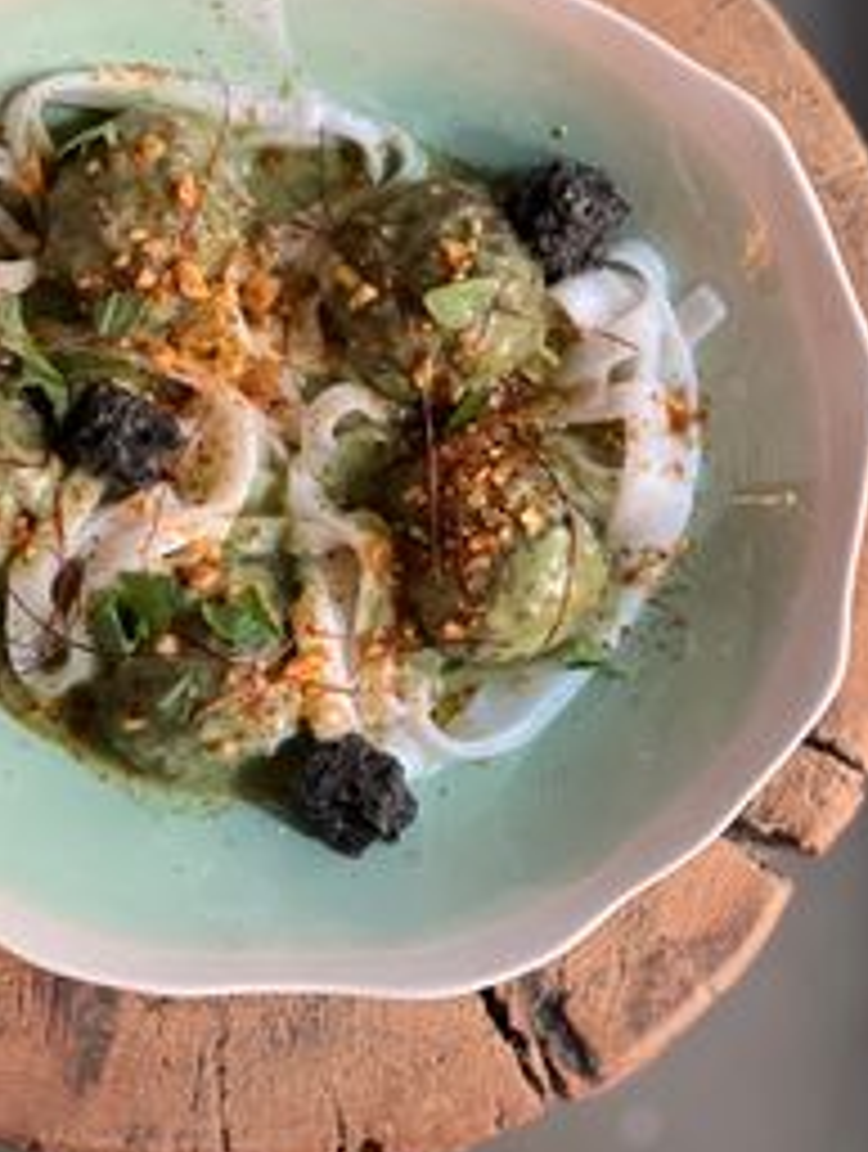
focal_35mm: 128
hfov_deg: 11.6
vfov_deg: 15.3
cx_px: 279
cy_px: 360
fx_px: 4265
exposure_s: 1/20
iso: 400
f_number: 2.8
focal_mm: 9
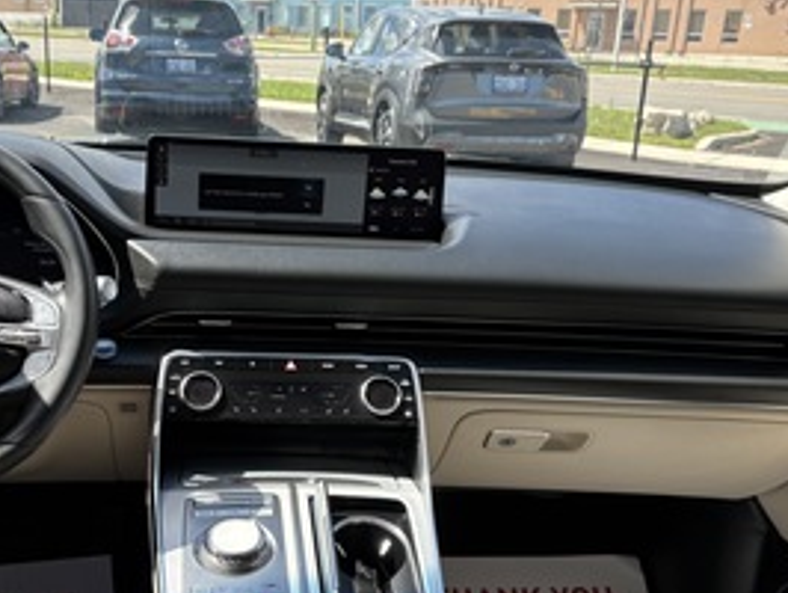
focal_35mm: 41
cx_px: 284
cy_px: 345
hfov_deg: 45.3
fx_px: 934
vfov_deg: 35.1
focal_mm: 5.96
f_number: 1.6
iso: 50
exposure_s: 1/531
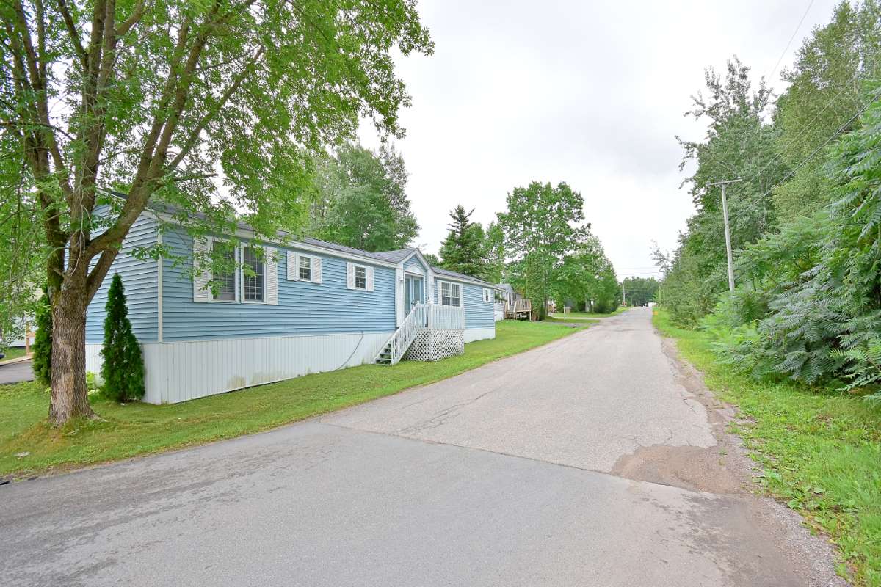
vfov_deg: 77.3
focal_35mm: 15
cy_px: 294
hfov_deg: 100.4
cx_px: 440
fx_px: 367
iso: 320
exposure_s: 1/320
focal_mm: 10
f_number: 7.1
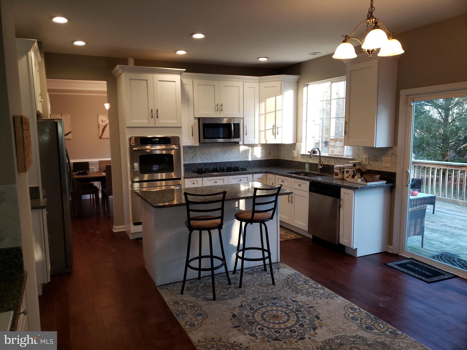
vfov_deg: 53.1
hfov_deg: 67.3
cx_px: 234
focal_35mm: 26
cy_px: 175
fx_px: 351
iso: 50
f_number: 1.5
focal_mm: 4.3
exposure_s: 1/60
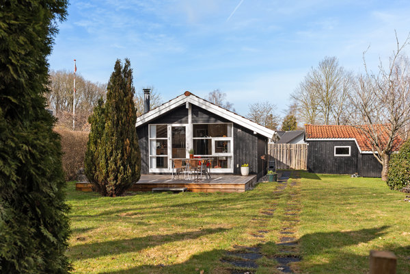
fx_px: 433
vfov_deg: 35.1
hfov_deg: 50.7
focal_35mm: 38
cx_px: 205
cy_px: 137
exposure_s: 1/160
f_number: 8
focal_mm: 38
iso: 200
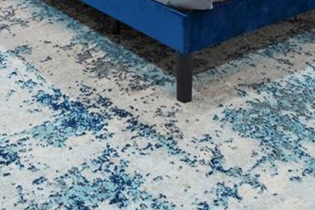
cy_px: -177
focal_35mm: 65
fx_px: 569
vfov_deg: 17.0
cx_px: 65
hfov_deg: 30.2
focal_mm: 14
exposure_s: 1/1.25
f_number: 8
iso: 200
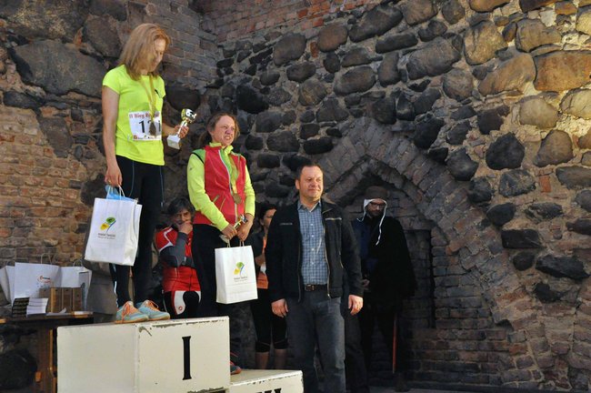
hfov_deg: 41.2
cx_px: 296
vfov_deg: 28.0
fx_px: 787
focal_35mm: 48
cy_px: 196
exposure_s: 1/60
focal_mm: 32
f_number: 13
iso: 3200
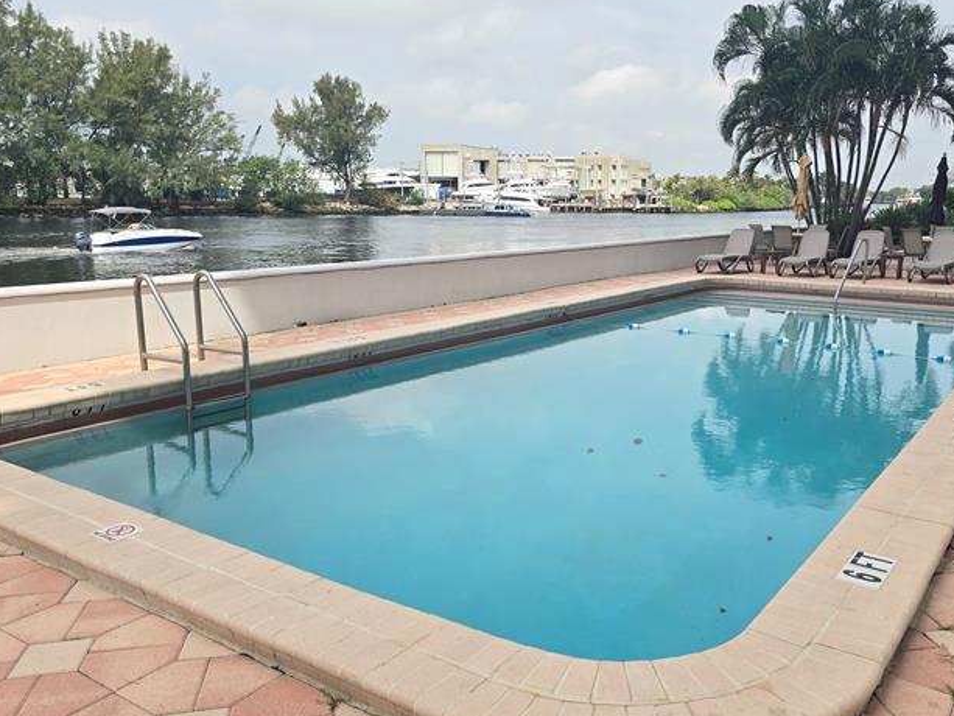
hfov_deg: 59.9
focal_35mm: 30
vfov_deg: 46.8
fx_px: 827
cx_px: 517
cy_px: 349
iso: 12
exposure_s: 1/648
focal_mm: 6.3
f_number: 1.7
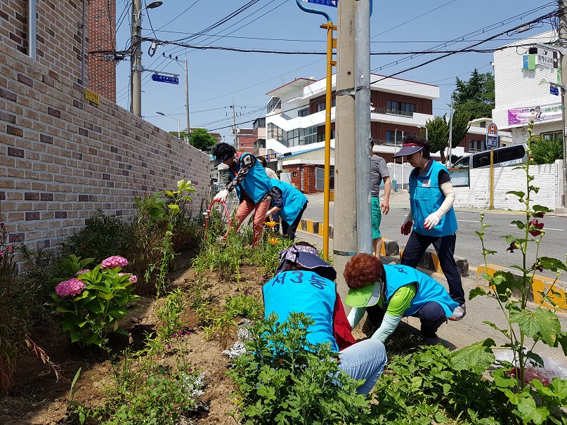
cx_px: 284
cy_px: 212
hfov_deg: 67.3
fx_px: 426
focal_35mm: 26
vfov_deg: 53.1
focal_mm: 4.3
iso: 40
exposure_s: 1/2048
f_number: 1.7
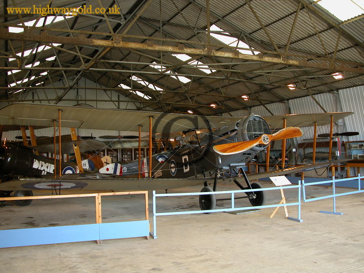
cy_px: 136
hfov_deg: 52.6
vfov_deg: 40.7
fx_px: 368
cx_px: 182
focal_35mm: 35
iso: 100
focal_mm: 8.9
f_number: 2.8
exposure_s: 1/30
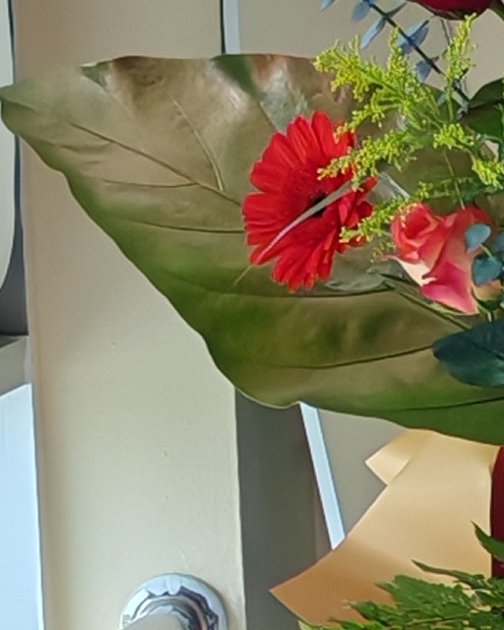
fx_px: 4195
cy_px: 779
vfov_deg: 8.5
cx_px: 1315
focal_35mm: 225
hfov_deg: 6.5
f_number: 1.95
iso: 50
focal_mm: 5.52
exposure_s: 1/130
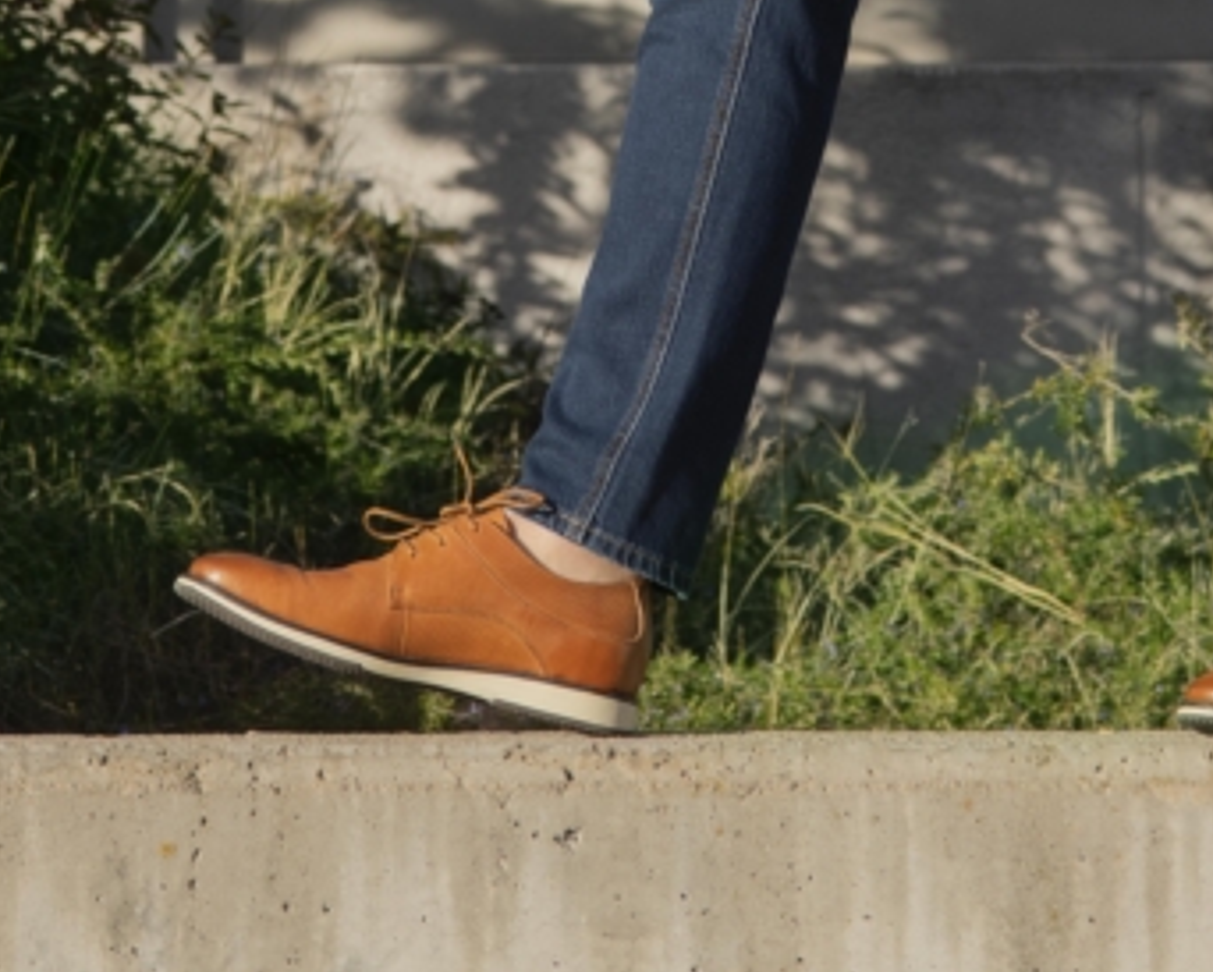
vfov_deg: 5.2
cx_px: 878
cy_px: -685
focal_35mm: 295
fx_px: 10597
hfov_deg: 6.5
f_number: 9
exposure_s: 1/400
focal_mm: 105
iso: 200
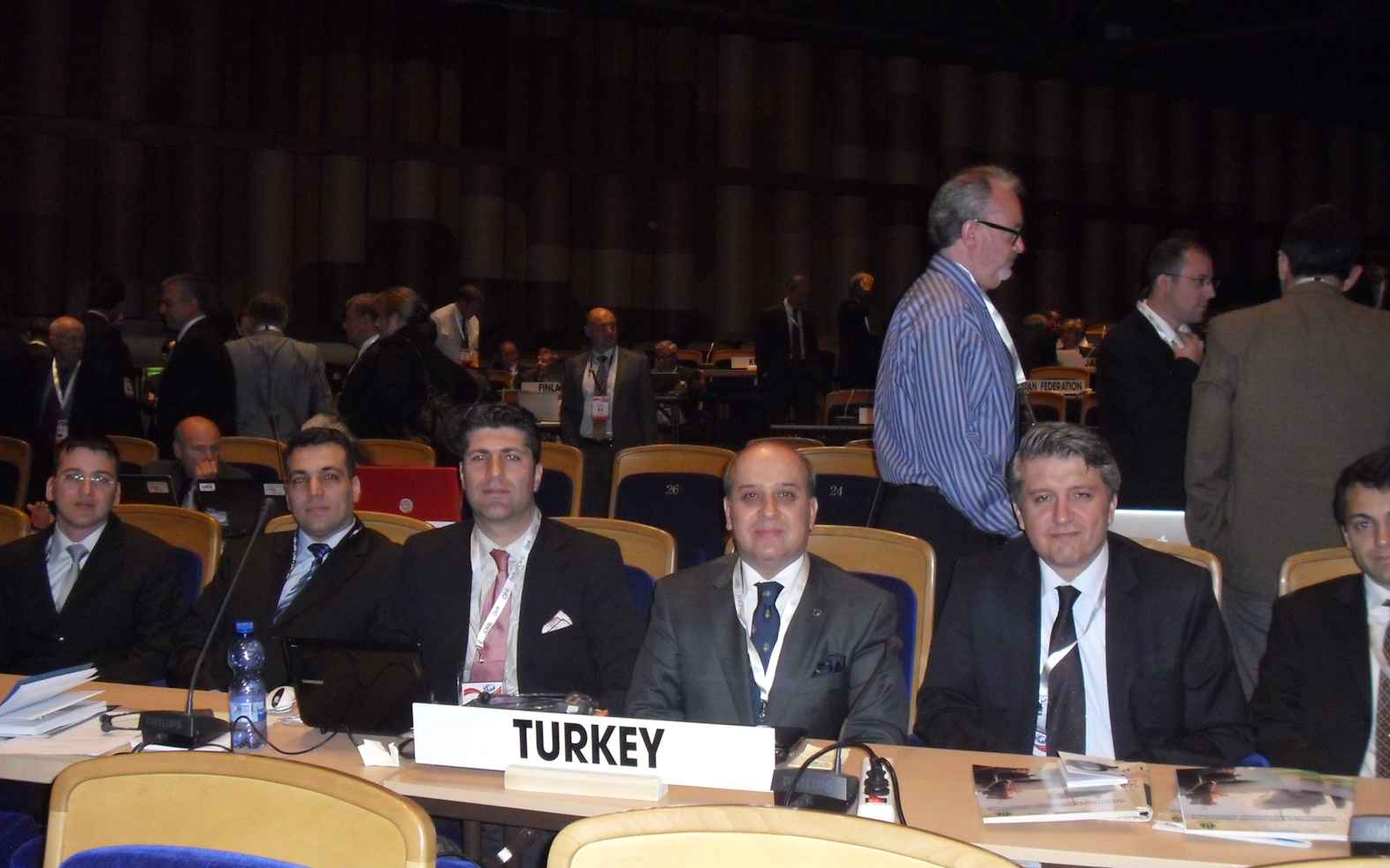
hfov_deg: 48.2
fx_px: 1553
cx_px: 699
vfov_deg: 31.2
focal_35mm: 41
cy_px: 474
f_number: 2.8
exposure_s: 1/60
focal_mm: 6.2
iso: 400
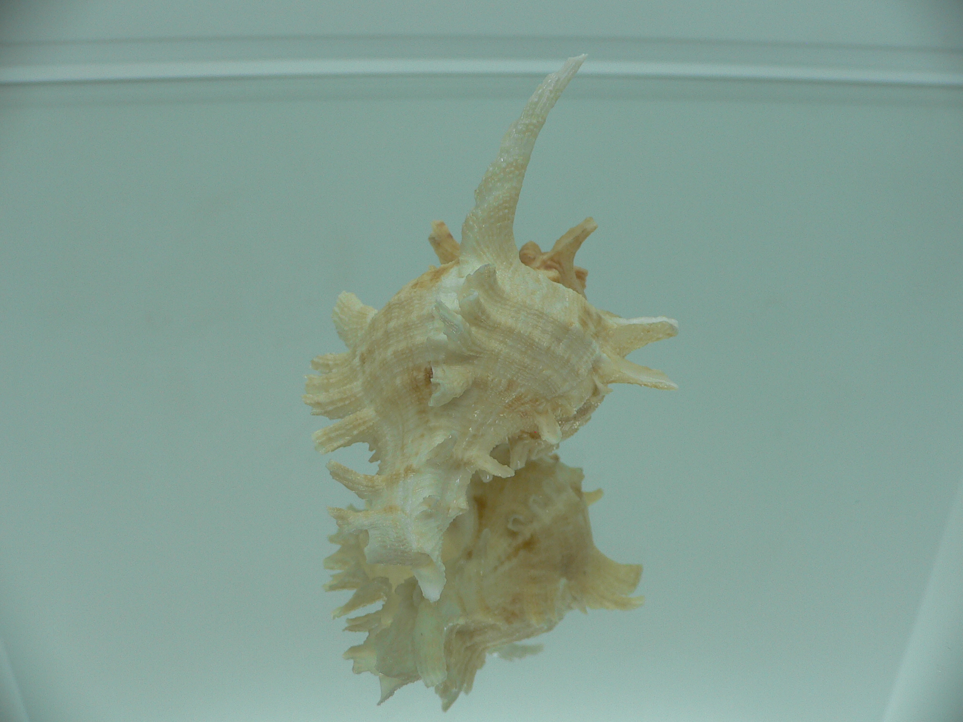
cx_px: 482
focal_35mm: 35
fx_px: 974
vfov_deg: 40.7
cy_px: 361
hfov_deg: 52.6
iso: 80
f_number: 2.8
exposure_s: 1/80
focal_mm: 4.6
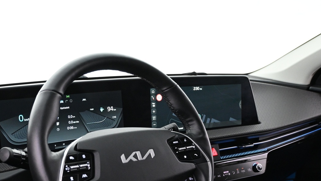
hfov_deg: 40.6
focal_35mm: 51
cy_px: 159
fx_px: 432
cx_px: 135
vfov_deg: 23.1
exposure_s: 1/20
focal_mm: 21
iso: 1600
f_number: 4
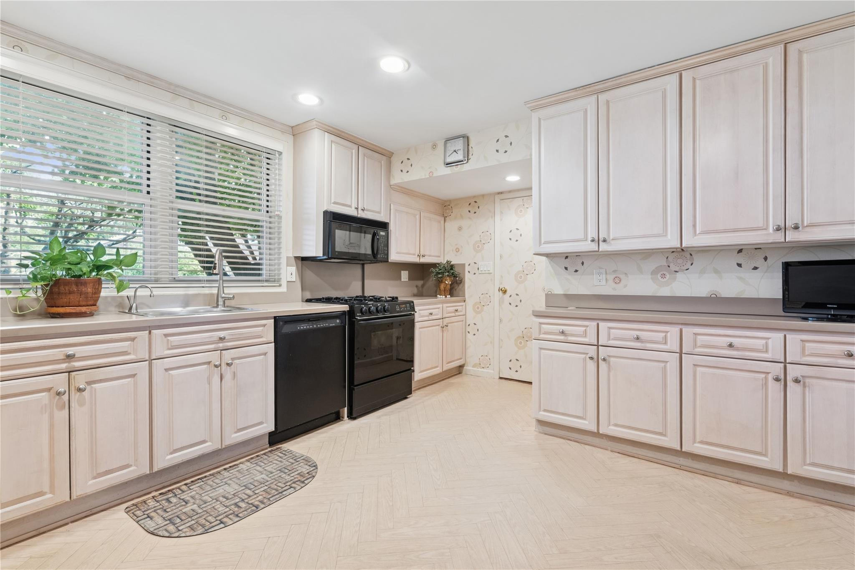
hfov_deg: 100.4
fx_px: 356
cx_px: 428
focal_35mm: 15
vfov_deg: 77.3
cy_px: 285
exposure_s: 1/6
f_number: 14
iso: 640
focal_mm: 15
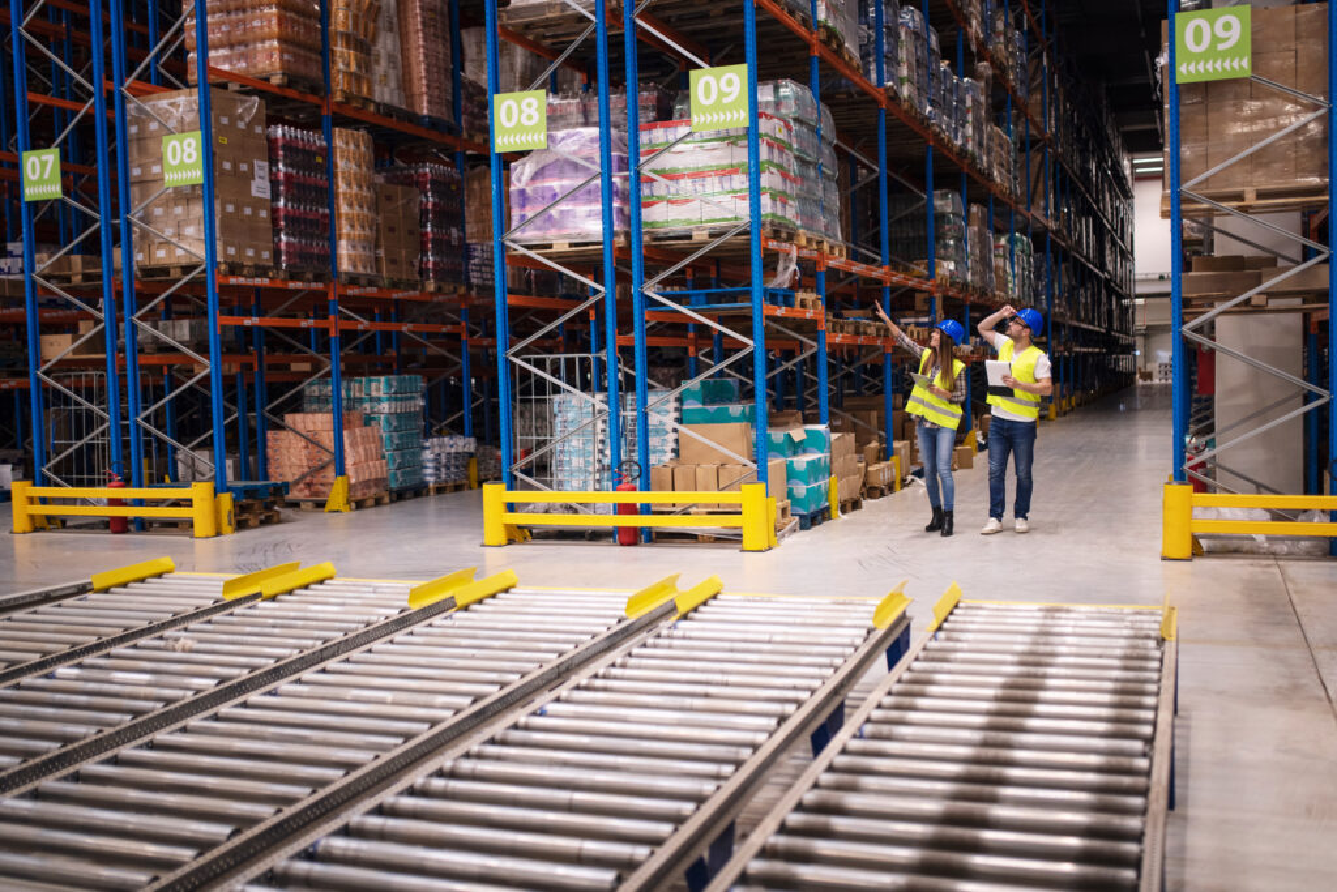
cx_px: 668
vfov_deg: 37.9
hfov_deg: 54.4
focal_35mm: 35
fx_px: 1300
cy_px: 446
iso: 500
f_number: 1.4
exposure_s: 1/250
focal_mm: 35
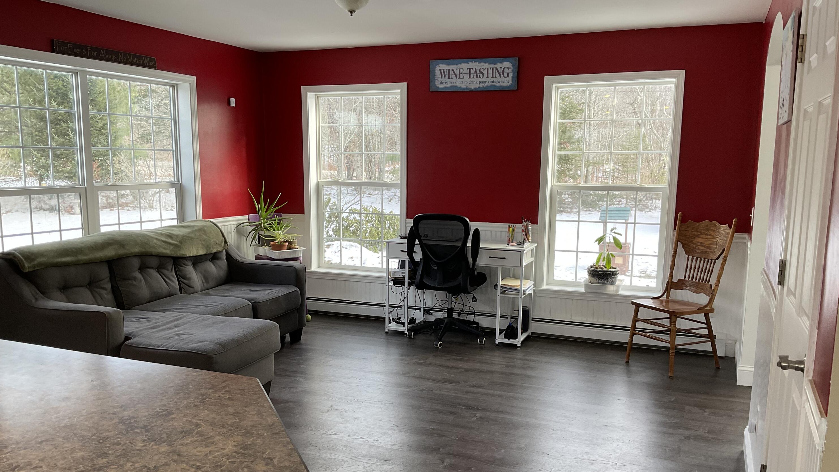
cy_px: 278
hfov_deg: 61.0
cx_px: 416
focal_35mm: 32
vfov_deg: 36.6
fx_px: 712
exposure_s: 1/120
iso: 50
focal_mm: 3
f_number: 1.8
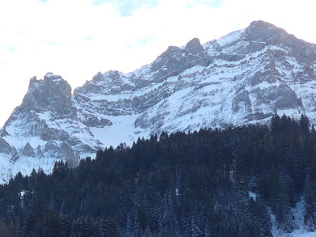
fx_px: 812
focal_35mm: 89
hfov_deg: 20.0
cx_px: -106
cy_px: 320
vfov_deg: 15.7
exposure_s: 1/320
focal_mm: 6
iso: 80
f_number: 2.8
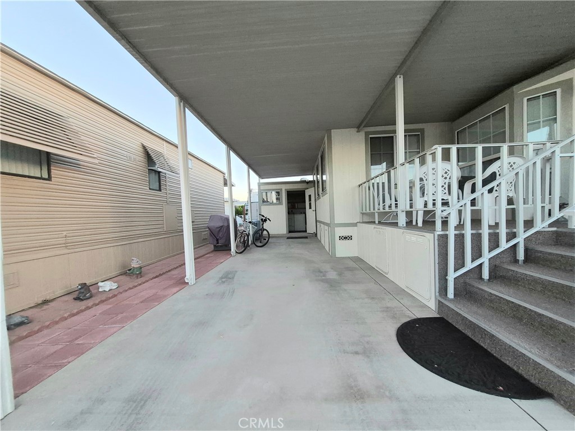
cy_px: 216
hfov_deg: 106.2
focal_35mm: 13
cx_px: 288
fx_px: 216
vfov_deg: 89.9
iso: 200
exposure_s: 1/120
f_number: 2.2
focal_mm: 1.74
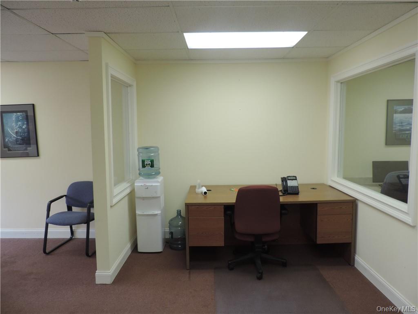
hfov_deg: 71.6
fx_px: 290
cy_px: 157
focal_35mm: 24
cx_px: 209
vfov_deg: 56.8
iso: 200
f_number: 3
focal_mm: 4.3
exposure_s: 1/30
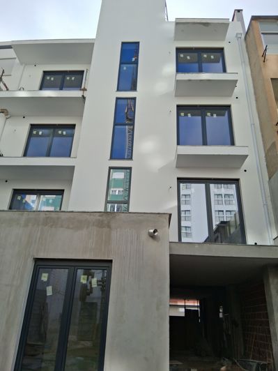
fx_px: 278
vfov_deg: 67.3
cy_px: 186
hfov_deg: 53.1
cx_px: 139
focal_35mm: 26
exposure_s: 1/826
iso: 25
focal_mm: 3.98
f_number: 1.8
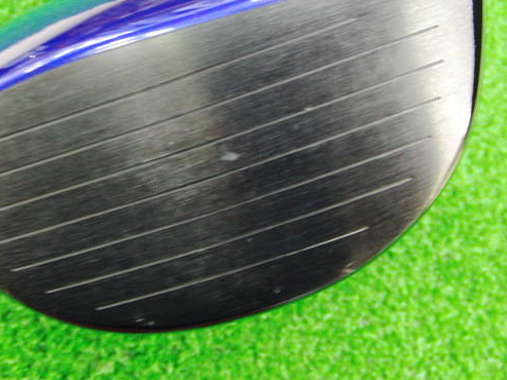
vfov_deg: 30.1
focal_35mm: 48
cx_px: 202
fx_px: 703
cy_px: 135
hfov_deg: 39.5
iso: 400
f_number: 3.6
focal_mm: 6.42
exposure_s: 1/8
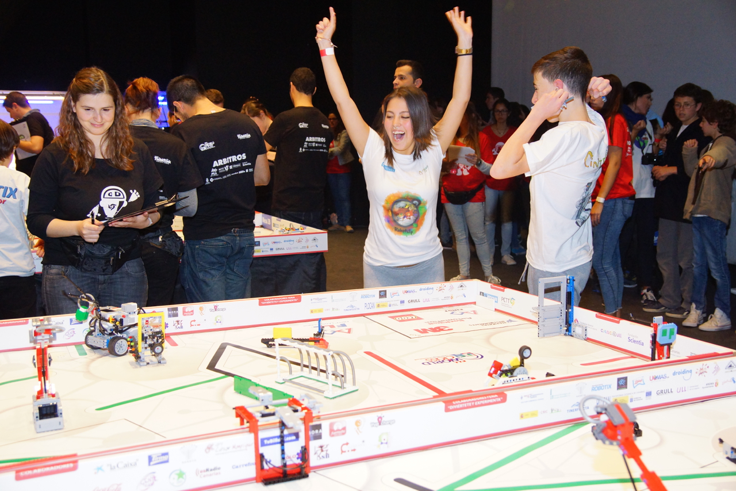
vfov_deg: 34.2
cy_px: 246
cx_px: 368
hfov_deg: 49.6
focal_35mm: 39
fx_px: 797
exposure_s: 1/250
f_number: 3.5
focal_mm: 26
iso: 1000
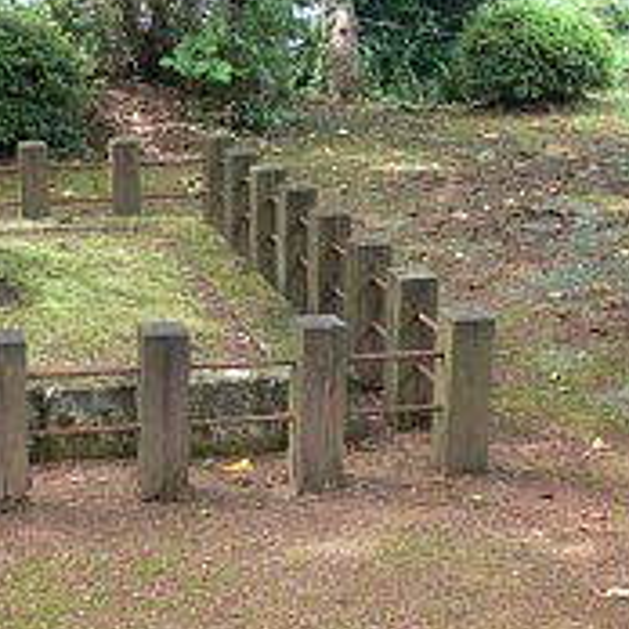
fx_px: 1460
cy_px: 166
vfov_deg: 24.1
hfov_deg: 24.1
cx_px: 170
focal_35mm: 71
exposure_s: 1/50
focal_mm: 7.4
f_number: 3.2
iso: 80
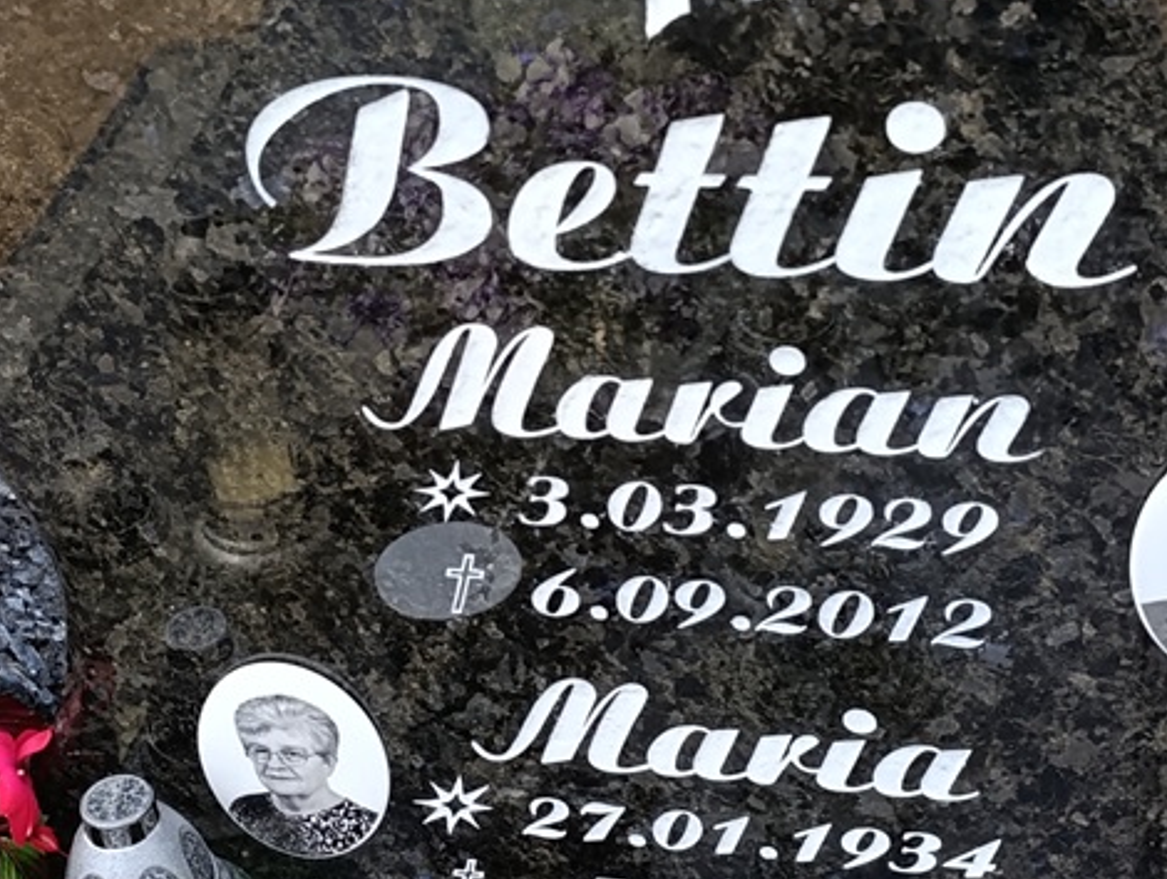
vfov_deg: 22.6
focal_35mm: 65
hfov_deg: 29.8
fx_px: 2195
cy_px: 375
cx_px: 531
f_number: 1.6
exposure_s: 1/119
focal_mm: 6.14
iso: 50
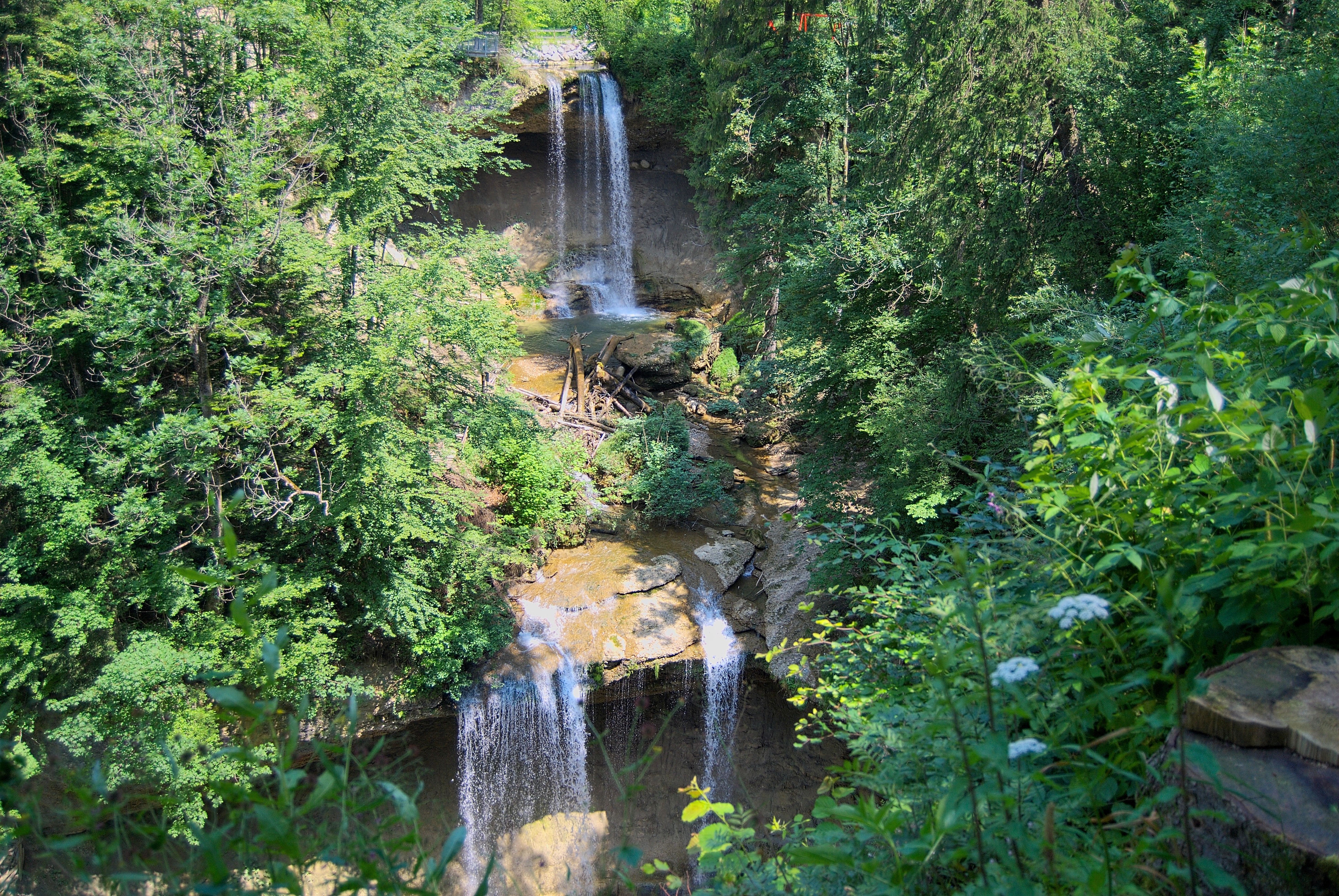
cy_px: 448
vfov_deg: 38.5
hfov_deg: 55.1
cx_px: 670
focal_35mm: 34
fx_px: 1285
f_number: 3.8
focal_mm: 23
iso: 100
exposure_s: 1/200
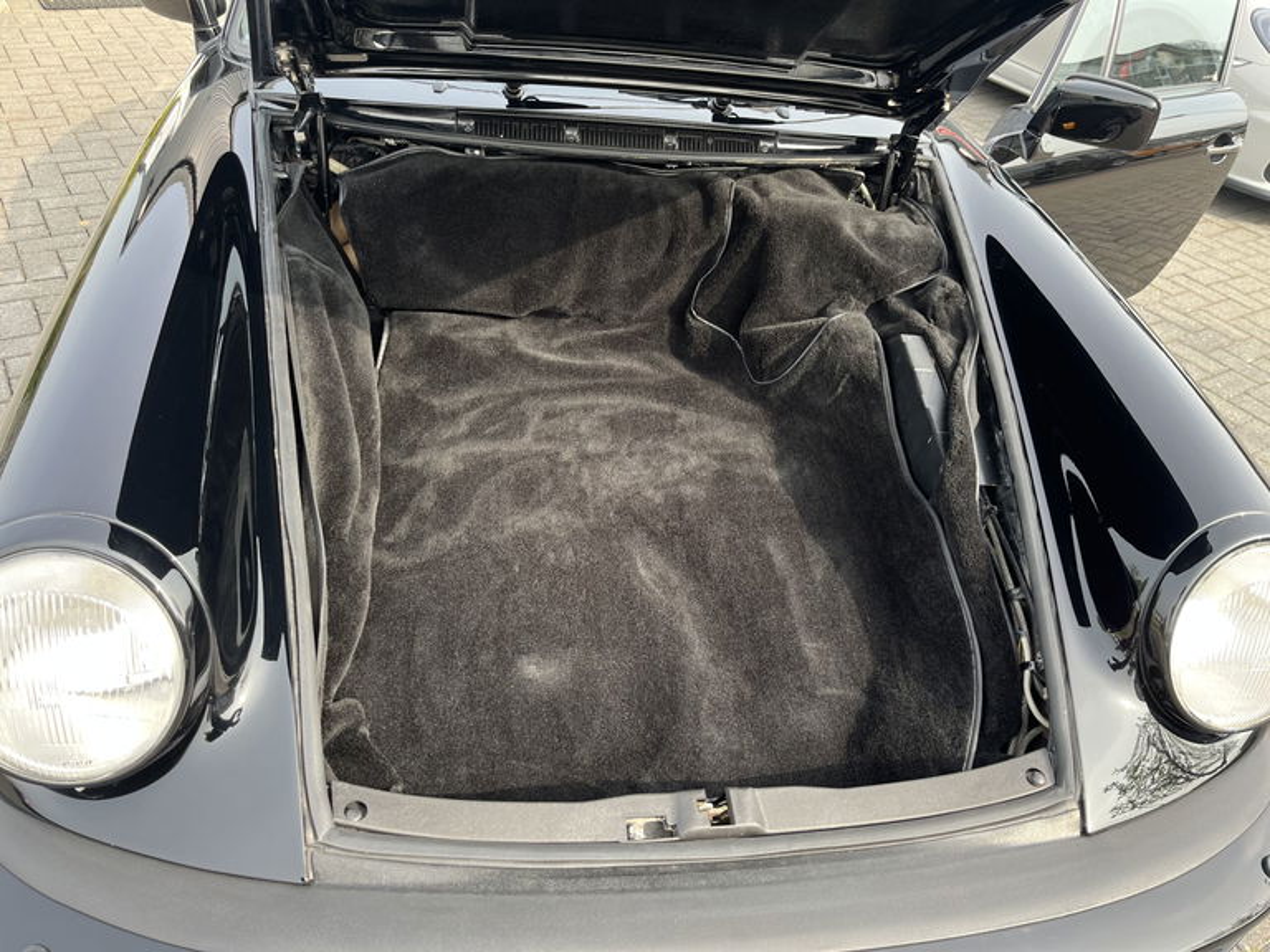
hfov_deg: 67.3
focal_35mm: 26
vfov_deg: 53.1
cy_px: 476
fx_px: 954
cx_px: 635
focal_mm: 5.1
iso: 40
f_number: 1.6
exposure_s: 1/258
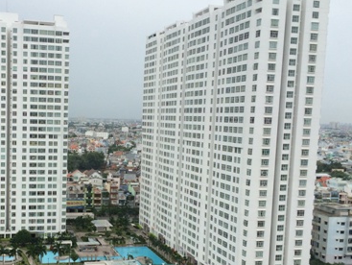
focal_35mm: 49
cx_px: 103
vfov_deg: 29.6
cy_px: 169
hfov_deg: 38.2
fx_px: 499
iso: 32
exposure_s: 1/1414
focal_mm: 4.12
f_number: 2.2
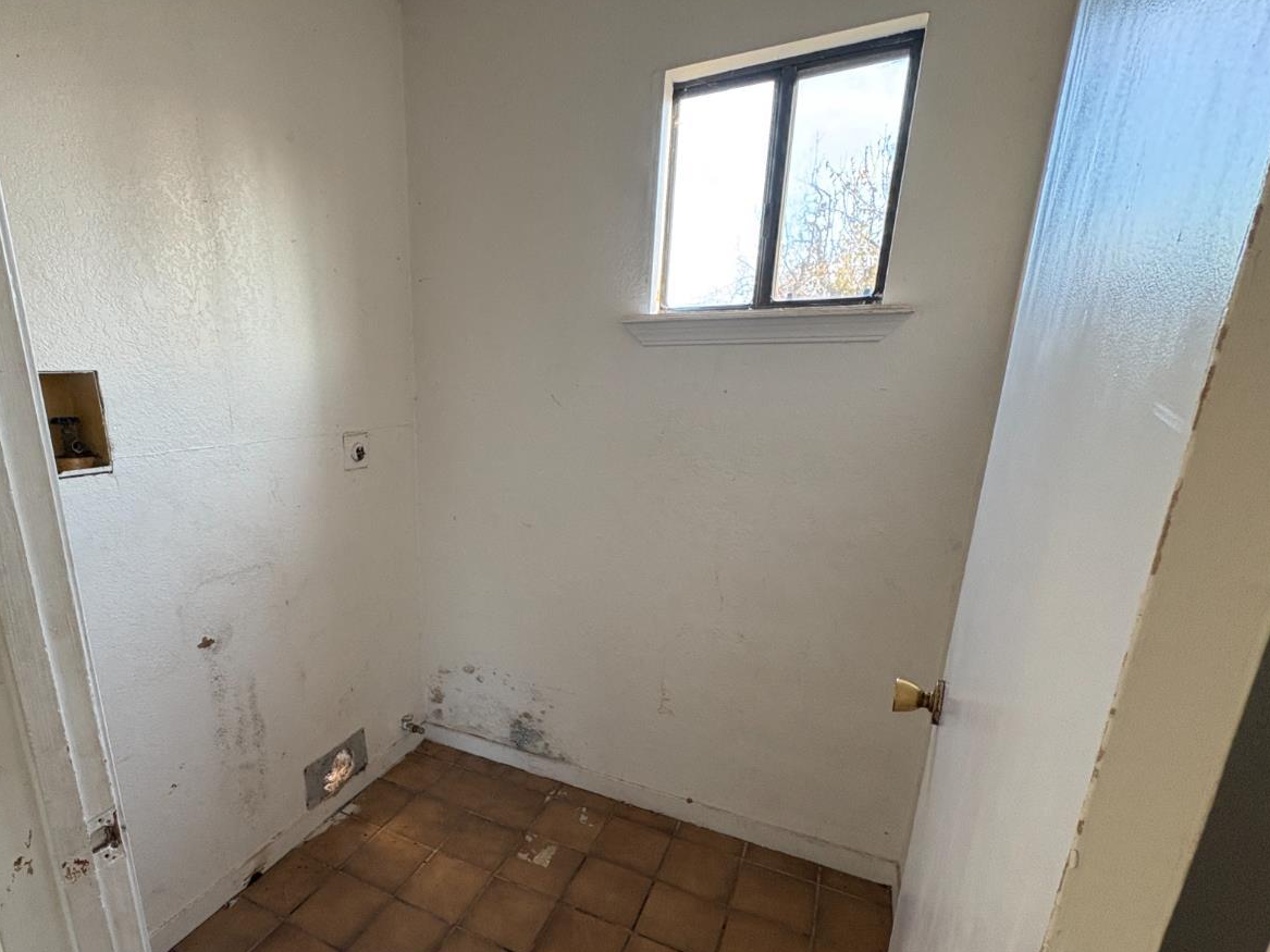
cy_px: 566
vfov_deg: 70.9
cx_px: 498
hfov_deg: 86.5
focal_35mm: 18
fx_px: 660
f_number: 2.2
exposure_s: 1/60
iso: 250
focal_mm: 2.22
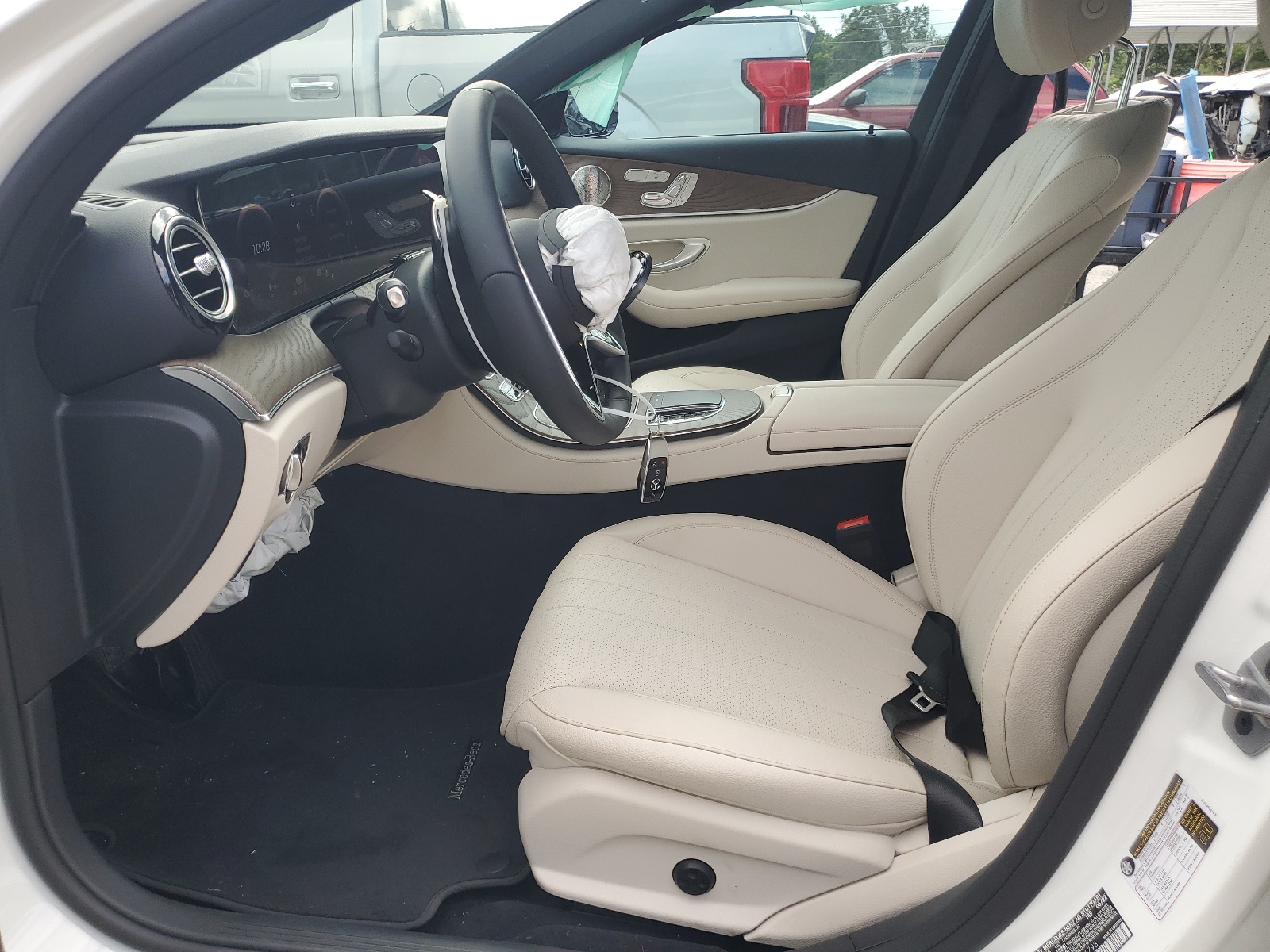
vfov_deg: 53.1
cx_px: 635
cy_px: 476
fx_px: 954
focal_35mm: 26
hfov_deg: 67.3
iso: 50
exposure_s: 1/625
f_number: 1.5
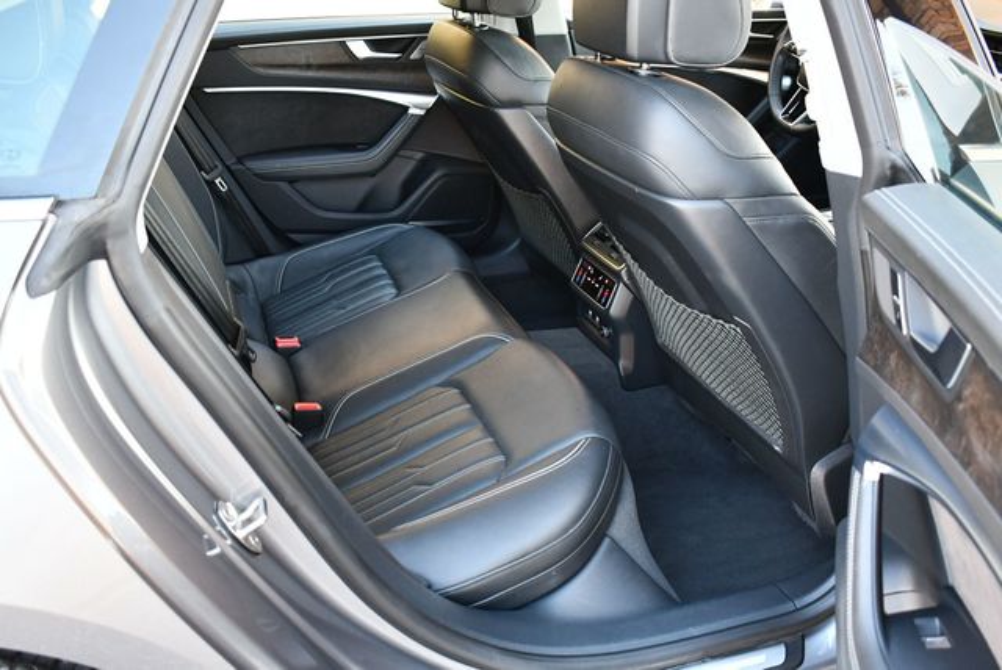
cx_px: 501
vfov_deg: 36.9
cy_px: 335
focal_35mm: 36
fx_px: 1003
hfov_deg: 53.1
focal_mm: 18
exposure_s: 1/125
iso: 1000
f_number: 3.5
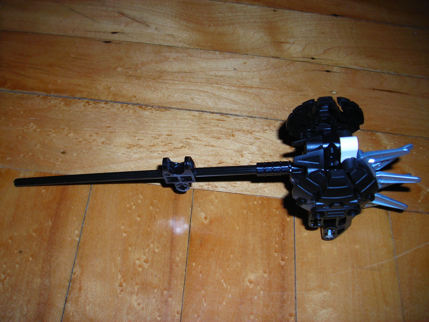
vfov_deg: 35.1
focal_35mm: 41
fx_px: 508
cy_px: 161
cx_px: 214
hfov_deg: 45.8
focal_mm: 6.8
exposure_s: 1/60.1
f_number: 6.6
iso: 50
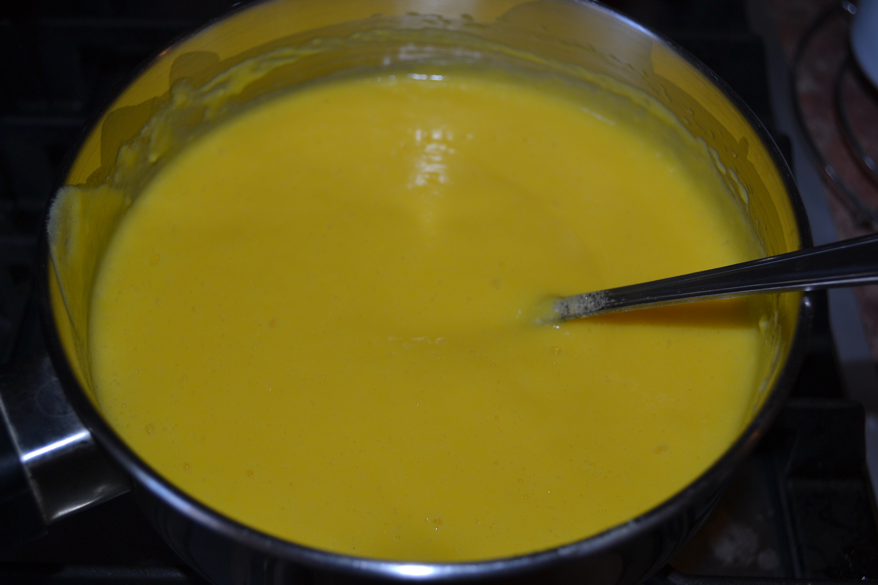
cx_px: 439
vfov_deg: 31.9
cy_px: 292
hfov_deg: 46.4
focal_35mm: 42
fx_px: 1024
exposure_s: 1/60
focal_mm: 28
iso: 140
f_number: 4.5
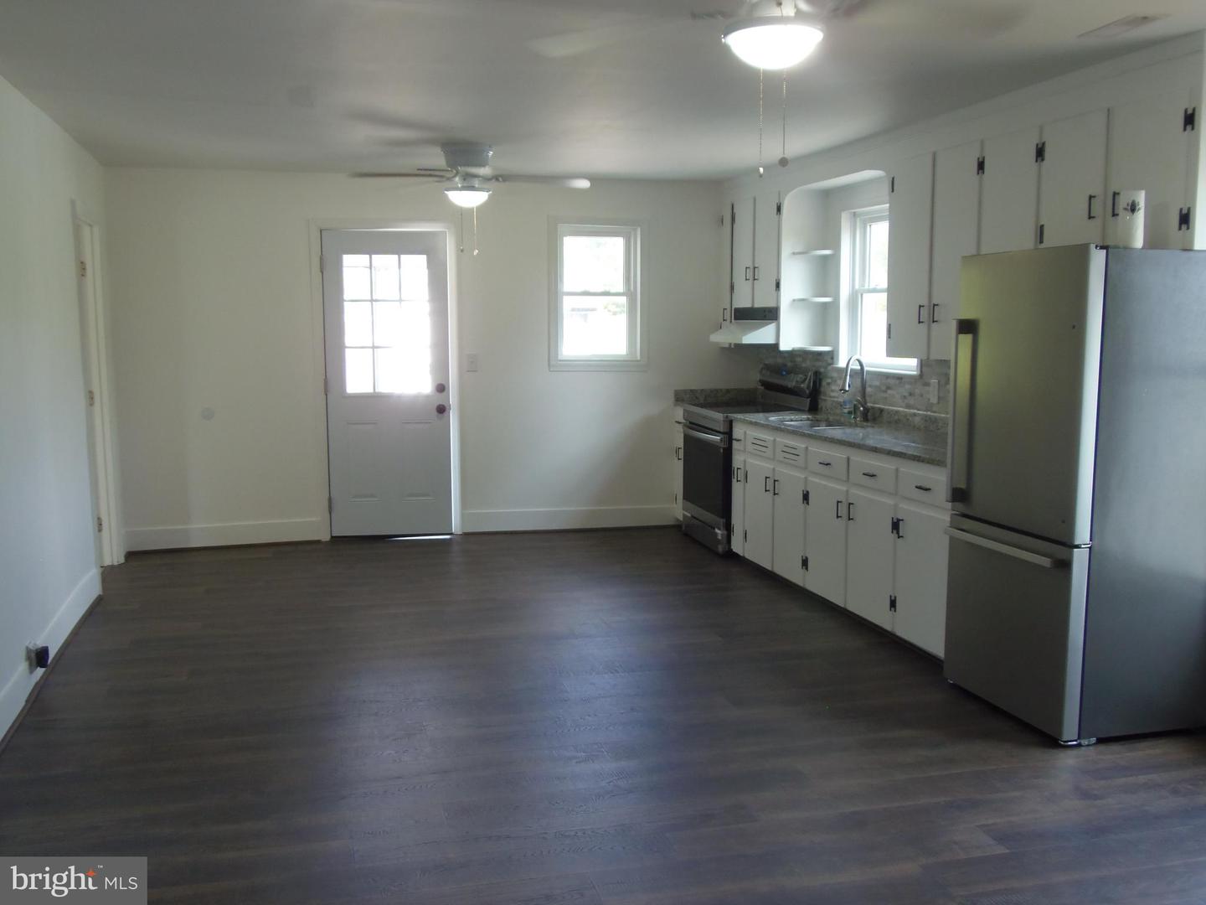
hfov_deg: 60.0
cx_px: 603
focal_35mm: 30
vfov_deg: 46.8
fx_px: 1045
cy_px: 452
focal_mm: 5.5
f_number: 3.2
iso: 125
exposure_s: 1/30
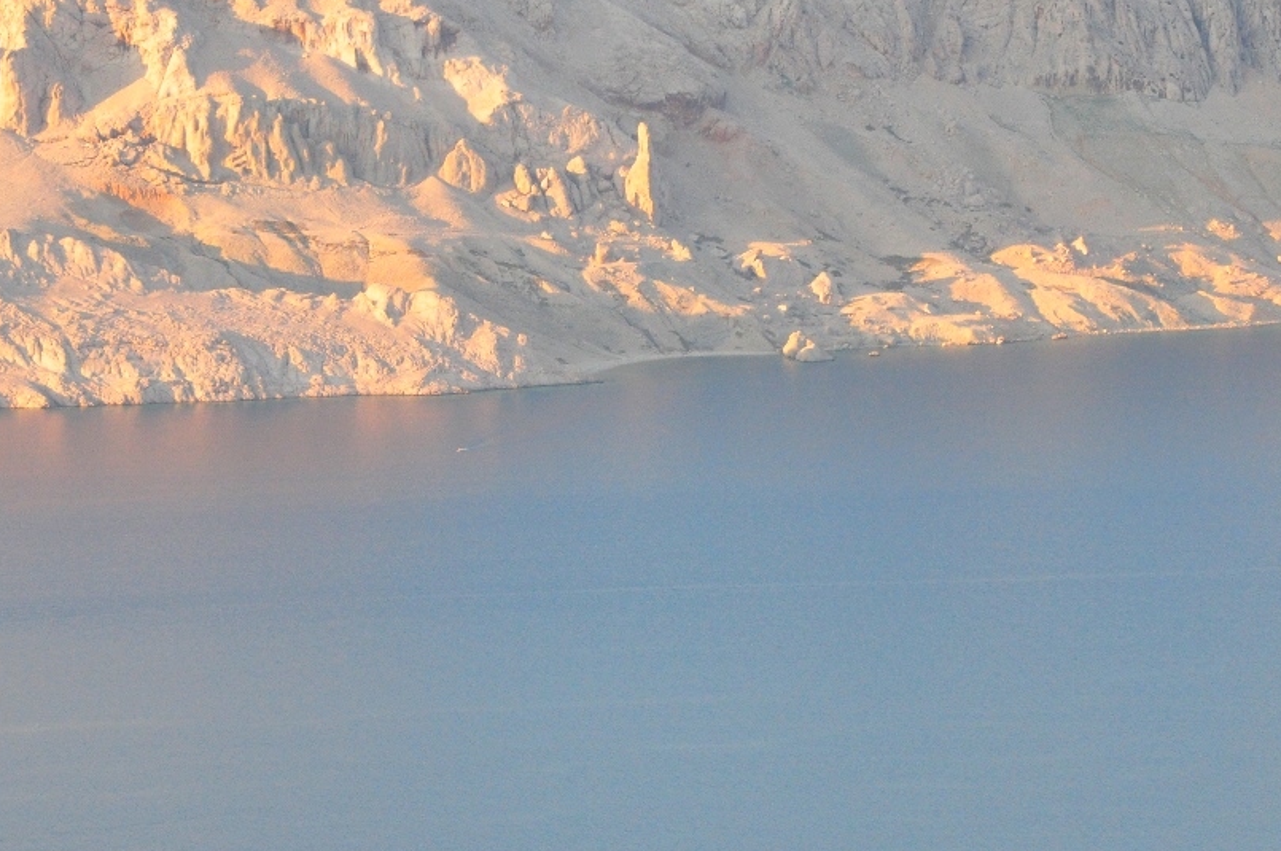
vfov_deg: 5.8
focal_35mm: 235
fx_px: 8344
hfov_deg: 8.8
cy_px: 325
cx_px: 699
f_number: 11
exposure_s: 1/400
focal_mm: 105
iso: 1250
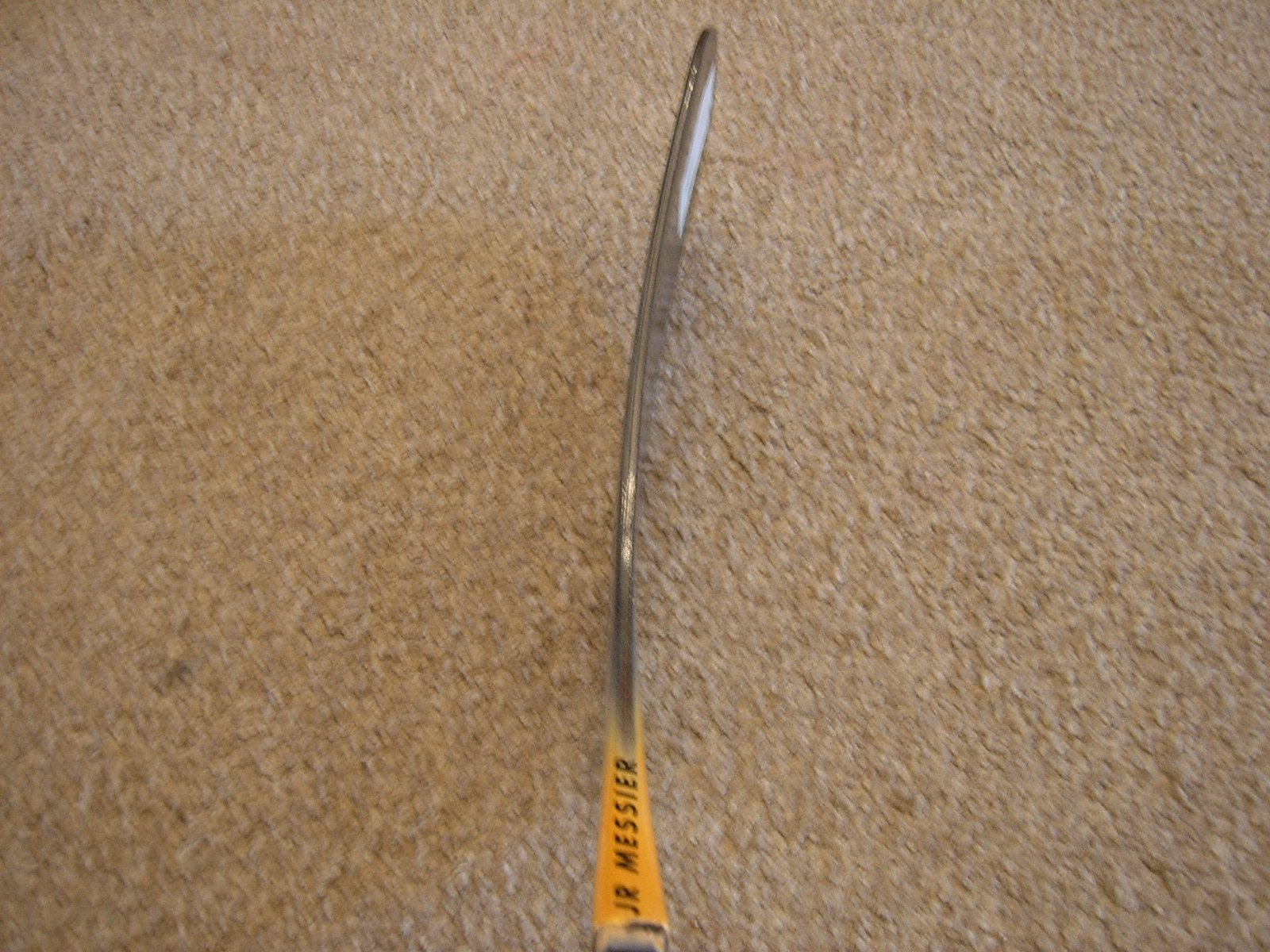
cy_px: 476
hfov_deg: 52.6
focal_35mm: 35
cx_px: 635
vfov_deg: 40.7
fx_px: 1284
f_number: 2.8
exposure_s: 1/8
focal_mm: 5.8
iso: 100
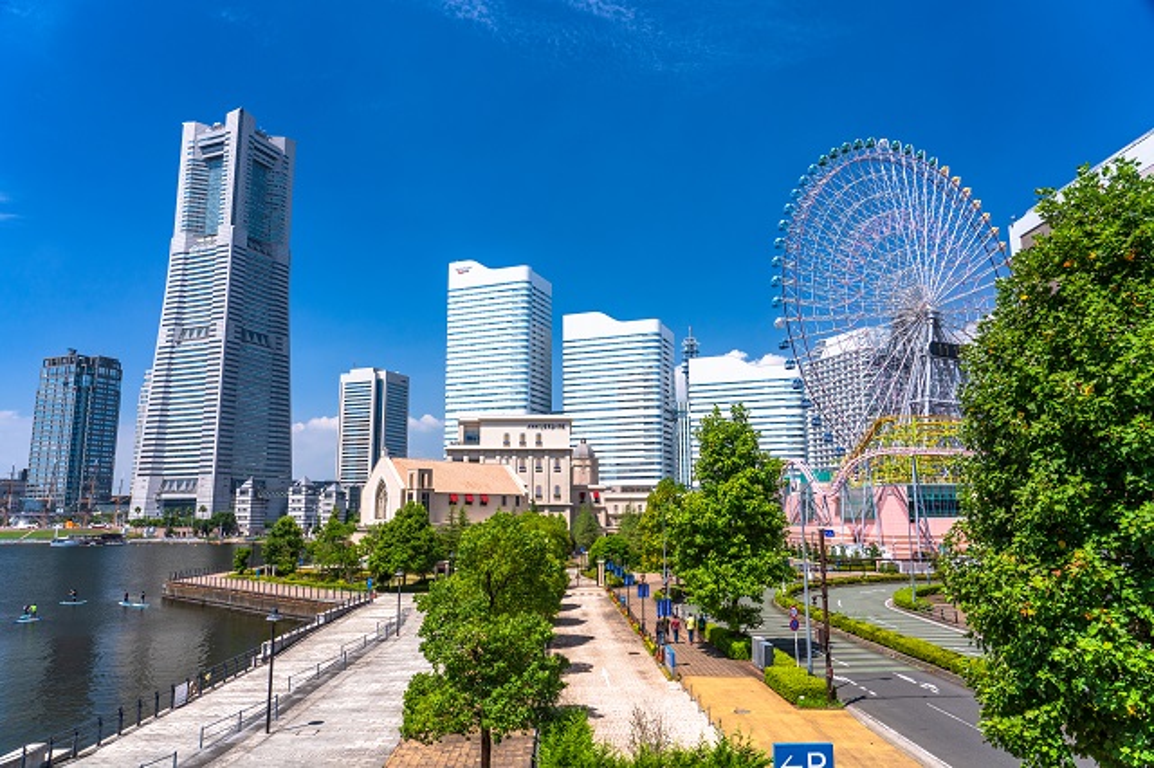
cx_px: 577
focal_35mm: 24
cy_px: 384
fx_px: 769
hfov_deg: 73.8
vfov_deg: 53.1
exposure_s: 1/500
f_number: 8
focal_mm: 24
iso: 250
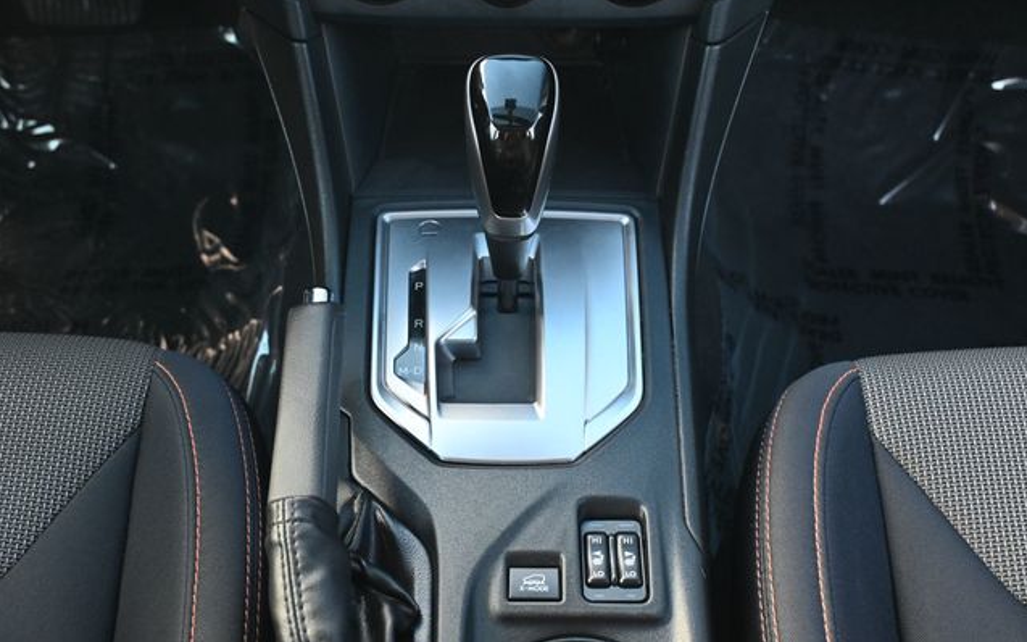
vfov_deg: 29.9
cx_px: 514
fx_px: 1203
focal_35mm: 43
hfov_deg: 46.2
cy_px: 329
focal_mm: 28
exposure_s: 1/125
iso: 1600
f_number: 4.5
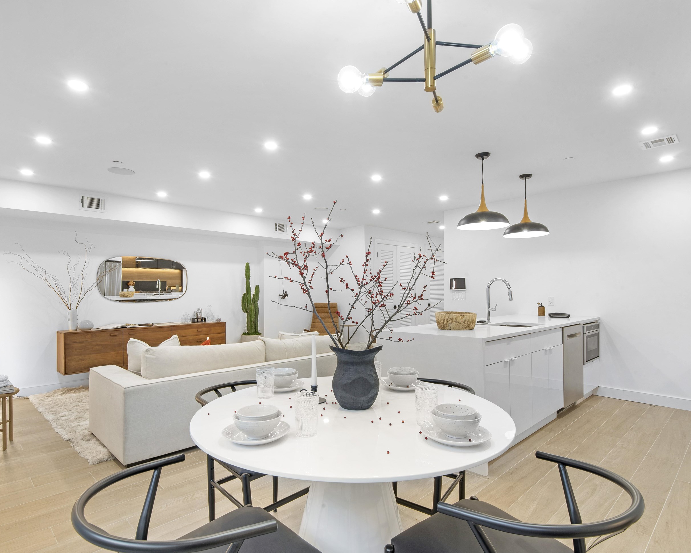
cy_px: 287
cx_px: 337
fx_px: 389
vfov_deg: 70.8
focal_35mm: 19
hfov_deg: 83.3
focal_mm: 16
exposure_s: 1
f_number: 16
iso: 400
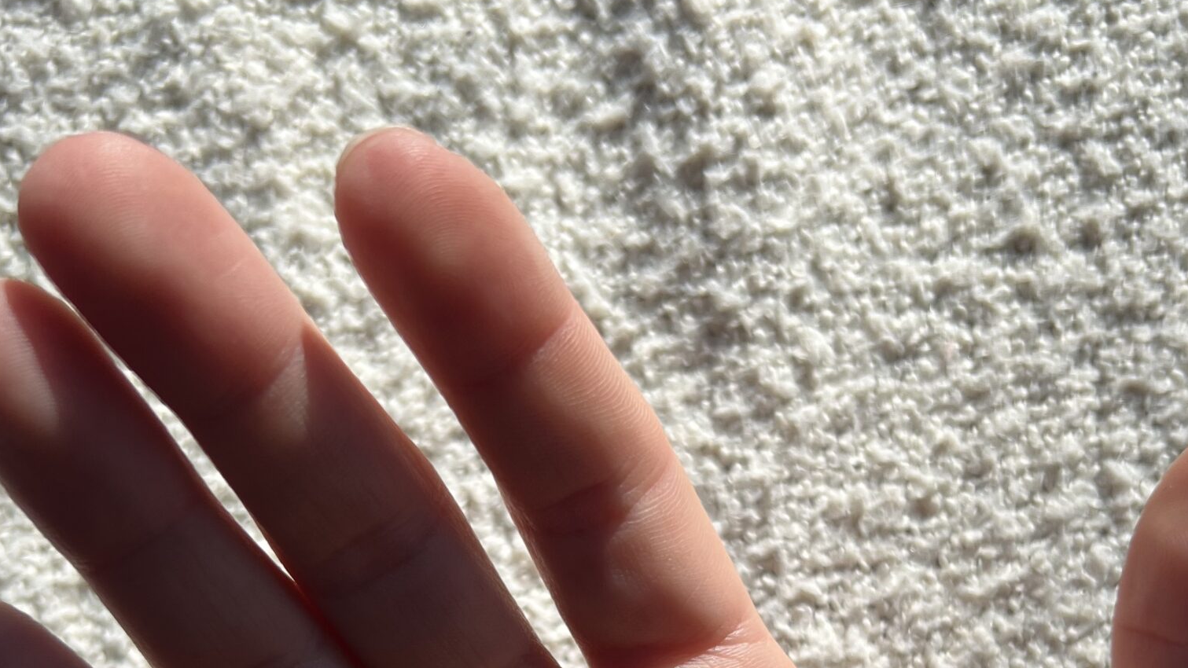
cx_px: 612
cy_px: 781
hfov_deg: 42.9
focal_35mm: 48
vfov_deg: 23.1
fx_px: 1512
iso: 50
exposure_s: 1/1597
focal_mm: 5.7
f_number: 1.5
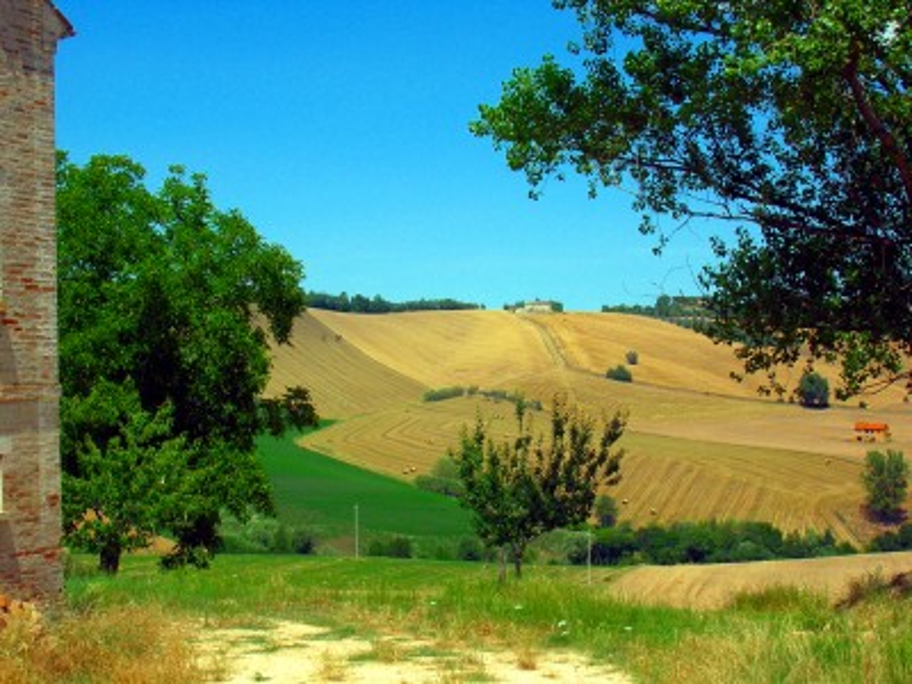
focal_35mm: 63
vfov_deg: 23.3
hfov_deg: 30.7
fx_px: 1660
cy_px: 342
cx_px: 456
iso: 50
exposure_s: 1/236
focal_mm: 10.4
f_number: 6.1
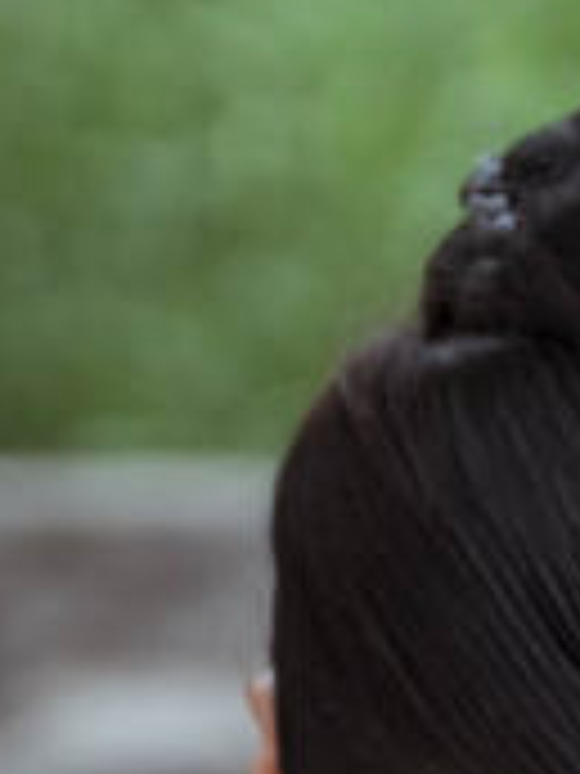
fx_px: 12421
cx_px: 886
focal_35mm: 556
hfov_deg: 2.7
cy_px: 1130
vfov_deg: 3.6
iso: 200
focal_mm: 55
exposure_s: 1/240
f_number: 2.8
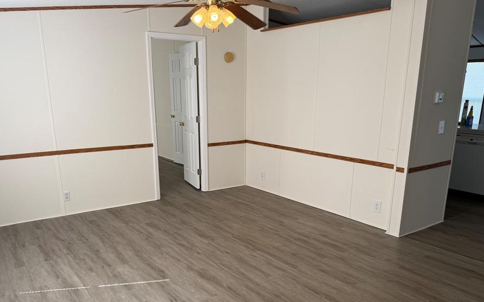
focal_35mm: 29
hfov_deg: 64.6
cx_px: 226
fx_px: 382
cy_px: 200
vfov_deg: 42.6
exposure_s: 1/120
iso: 64
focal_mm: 6.76
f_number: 1.78
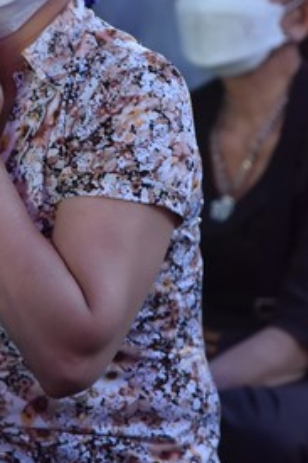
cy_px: 167
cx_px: -52
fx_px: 3649
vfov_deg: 7.3
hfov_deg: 4.8
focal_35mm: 284
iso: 2000
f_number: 4
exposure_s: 1/60
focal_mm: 120
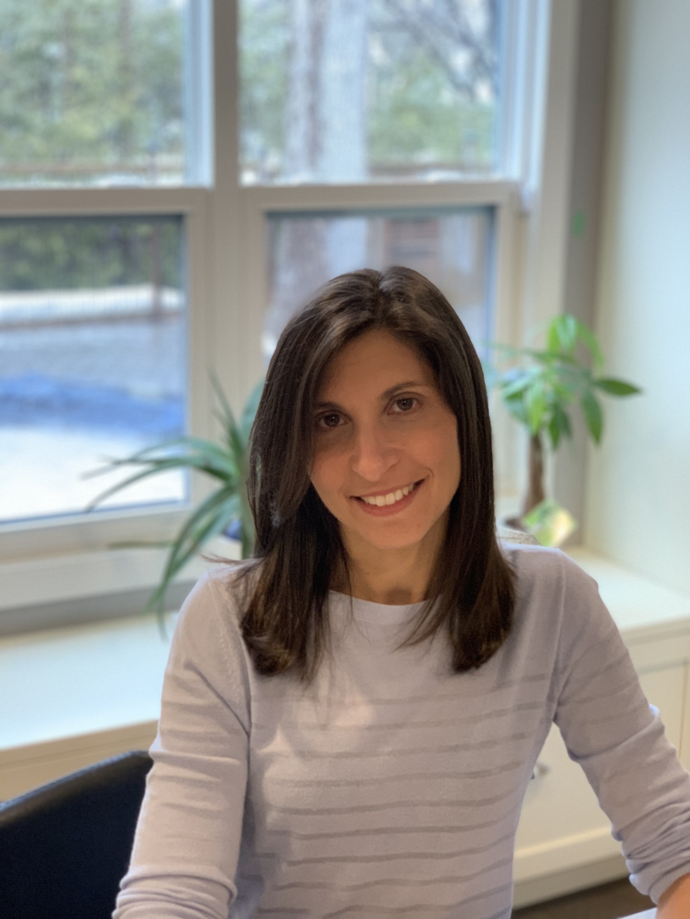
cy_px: 460
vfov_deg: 36.8
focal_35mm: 52
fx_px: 1382
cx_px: 345
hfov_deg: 28.0
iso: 320
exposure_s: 1/60
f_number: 2.4
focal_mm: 6
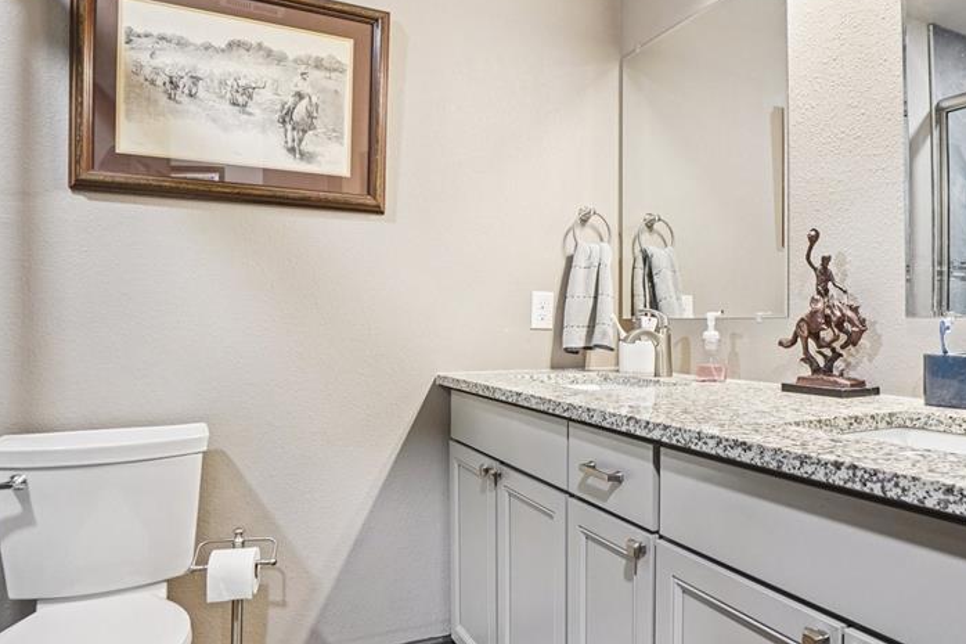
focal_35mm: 22
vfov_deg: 57.2
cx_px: 585
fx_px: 590
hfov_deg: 77.6
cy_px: 320
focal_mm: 10
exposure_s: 1/4
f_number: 8
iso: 400
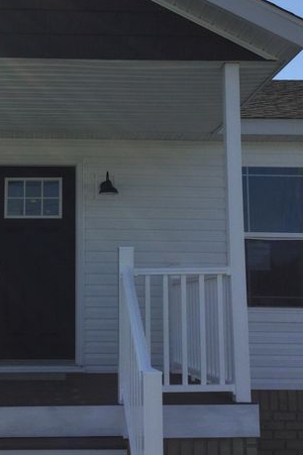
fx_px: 732
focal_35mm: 58
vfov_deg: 34.5
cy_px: 209
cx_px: 63
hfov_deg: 23.1
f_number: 2.4
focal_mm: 3.3
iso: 25
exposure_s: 1/1664
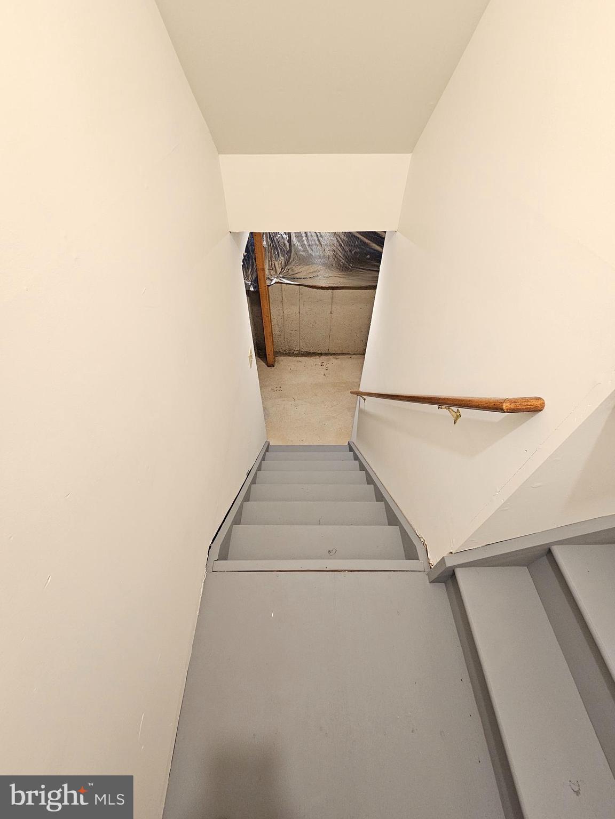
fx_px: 308
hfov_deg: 89.9
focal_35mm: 13
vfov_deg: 106.2
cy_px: 410
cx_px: 308
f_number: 2.2
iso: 320
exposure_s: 1/40
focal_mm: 2.2
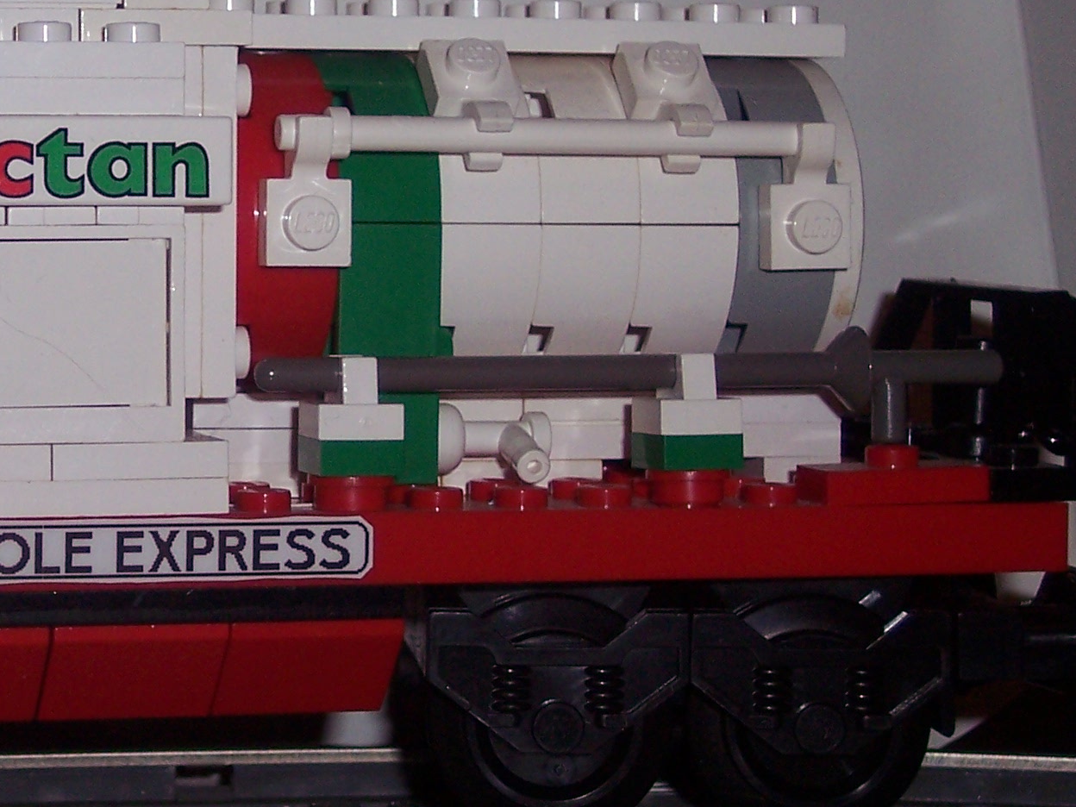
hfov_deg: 16.2
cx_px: 3
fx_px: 3699
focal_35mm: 119
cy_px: 254
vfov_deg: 12.4
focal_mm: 10.7
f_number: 3.4
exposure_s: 1/60
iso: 100
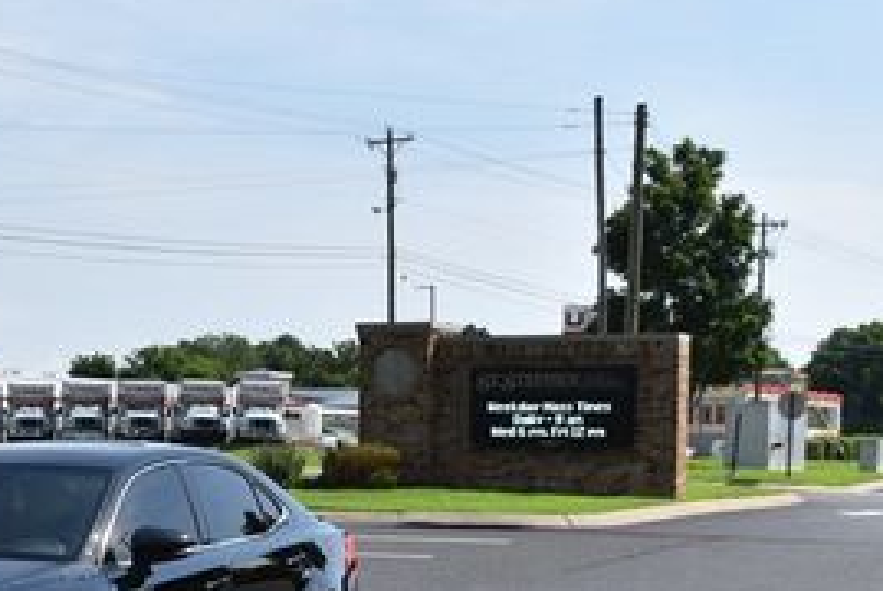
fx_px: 2362
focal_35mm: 96
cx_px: 108
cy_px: 625
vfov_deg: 14.0
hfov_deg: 20.8
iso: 100
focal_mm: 27
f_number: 8
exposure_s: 1/320
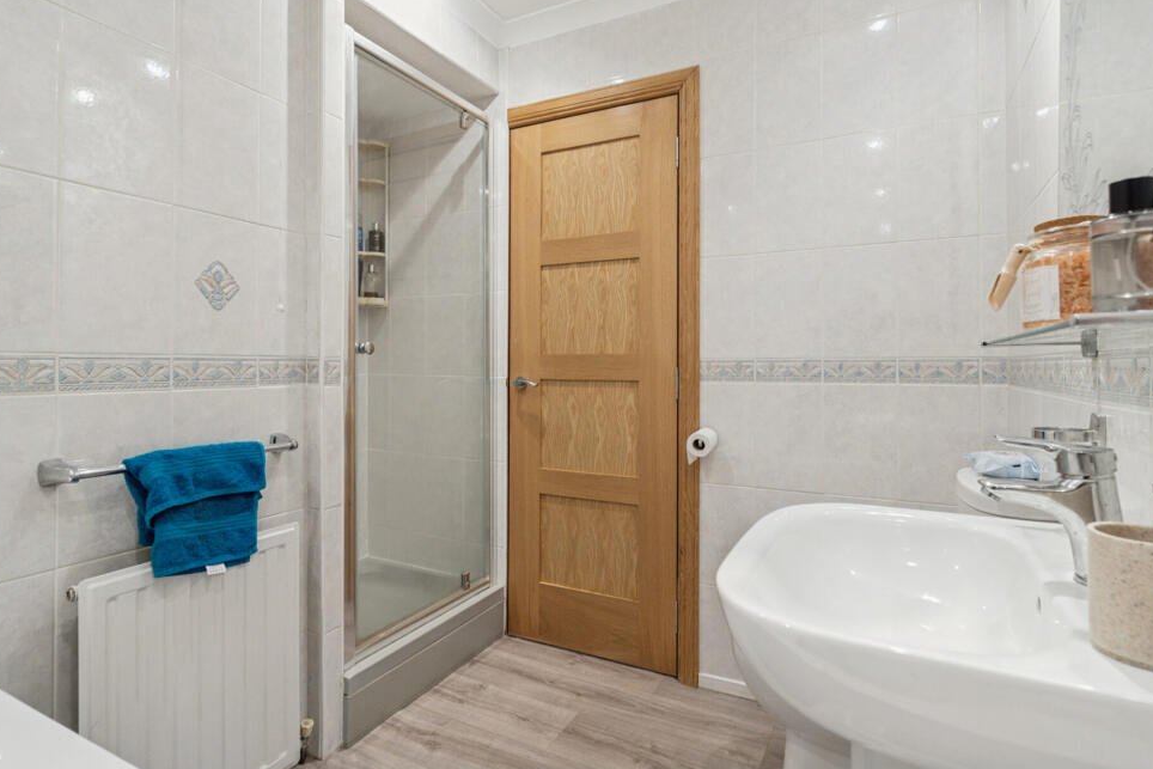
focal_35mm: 18
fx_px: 562
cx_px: 594
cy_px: 364
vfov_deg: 68.8
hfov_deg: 91.5
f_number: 5
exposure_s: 1/25
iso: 500
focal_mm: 11
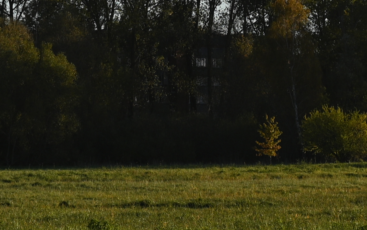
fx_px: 2671
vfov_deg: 4.9
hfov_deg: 7.8
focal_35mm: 267
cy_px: -102
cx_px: -113
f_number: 4
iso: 100
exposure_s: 1/1000
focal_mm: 52
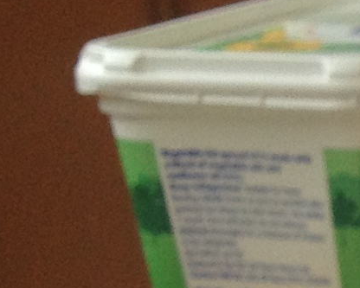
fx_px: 2856
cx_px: 1200
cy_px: 624
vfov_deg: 5.6
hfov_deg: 6.4
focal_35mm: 268
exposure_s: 1/125
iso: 50
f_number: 2.4
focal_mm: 4.28
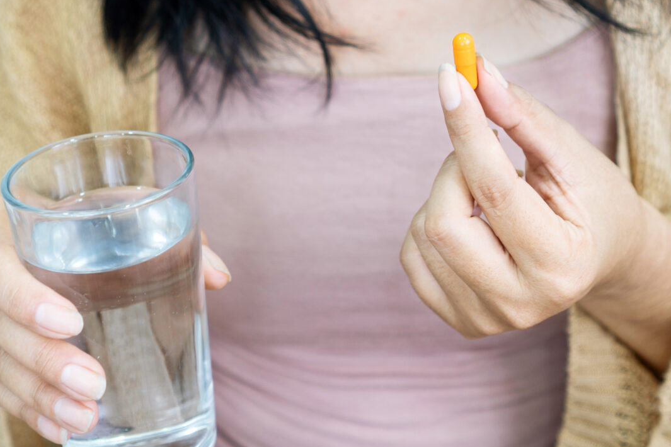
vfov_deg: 17.9
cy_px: 134
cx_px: 338
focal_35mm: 76
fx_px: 1411
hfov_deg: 26.7
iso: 100
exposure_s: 1/13
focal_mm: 35
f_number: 2.8
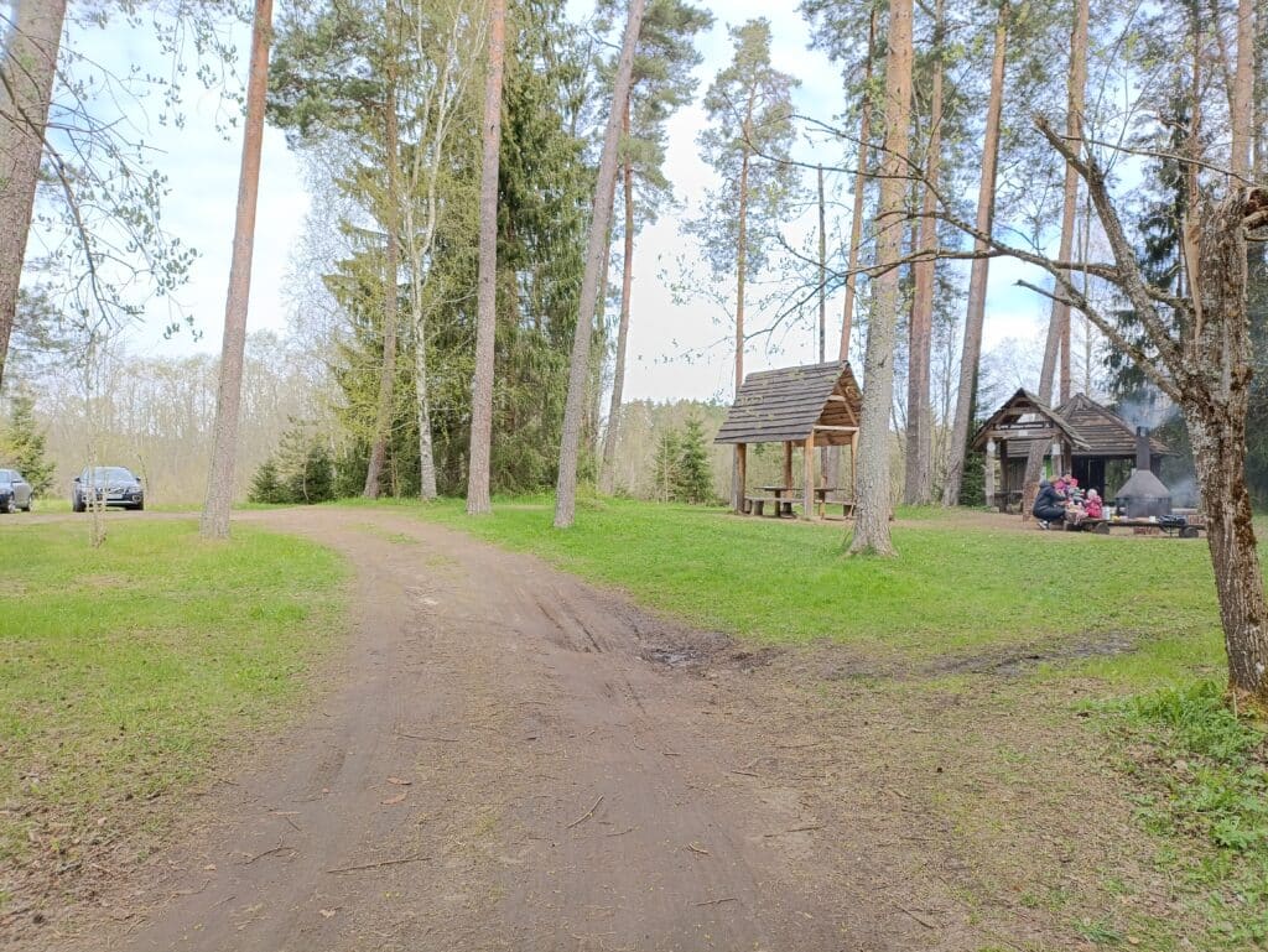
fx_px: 916
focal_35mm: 25
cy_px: 476
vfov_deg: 54.9
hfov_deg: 69.4
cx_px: 634
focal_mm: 4.71
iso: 50
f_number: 1.7
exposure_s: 1/146
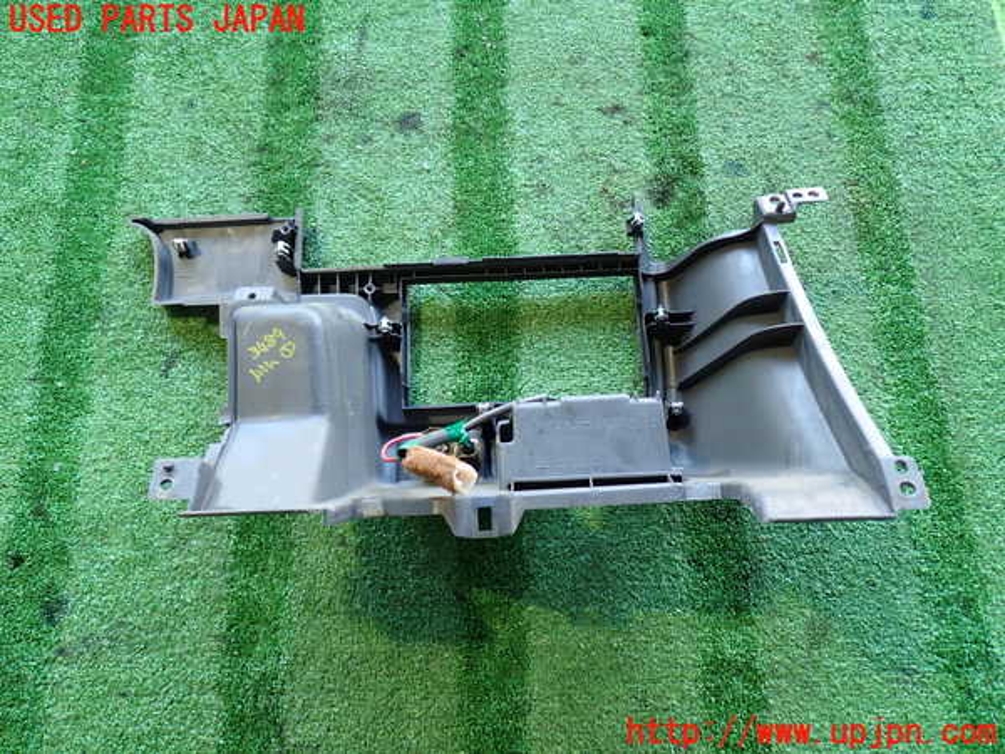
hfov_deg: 60.0
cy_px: 377
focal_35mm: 30
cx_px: 502
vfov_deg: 46.8
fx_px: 871
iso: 200
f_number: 2.3
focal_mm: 5.4
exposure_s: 1/30
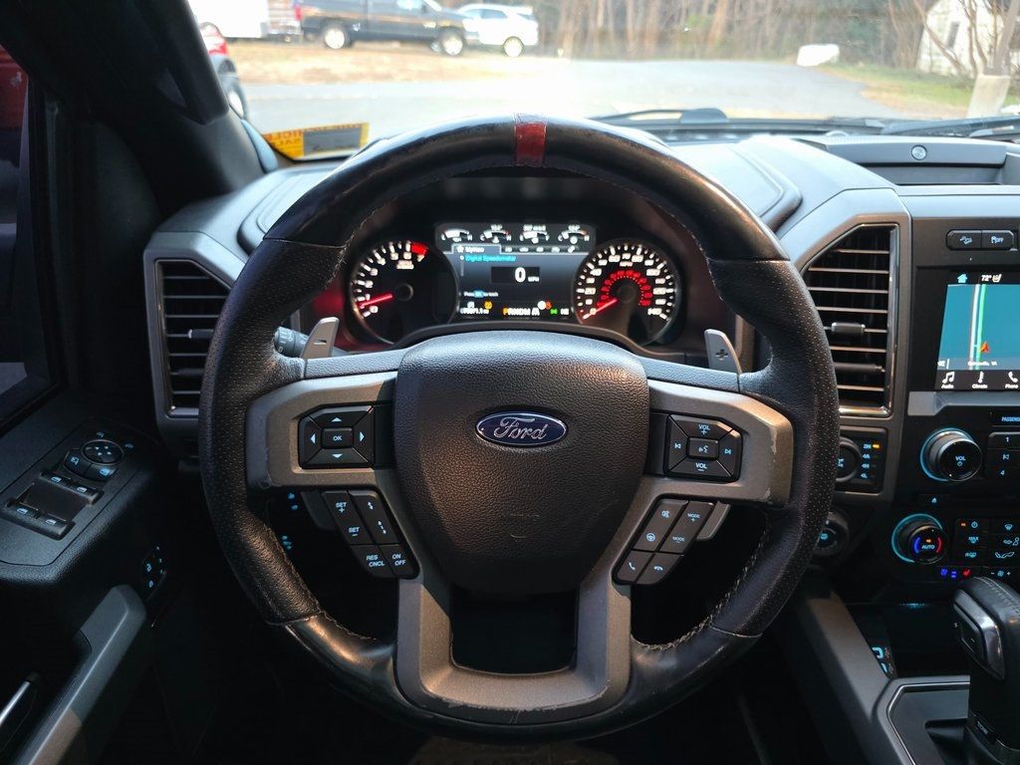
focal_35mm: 23
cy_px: 382
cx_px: 510
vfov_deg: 58.9
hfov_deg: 73.9
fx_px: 678
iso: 640
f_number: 1.7
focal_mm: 6.3
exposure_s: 1/41.6
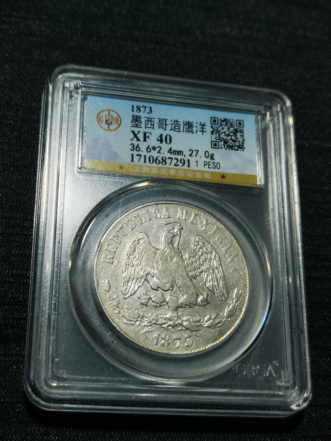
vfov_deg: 34.3
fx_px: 714
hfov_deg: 26.1
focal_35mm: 56
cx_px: 166
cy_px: 220
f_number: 1.9
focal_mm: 6.67
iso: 50
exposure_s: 1/101
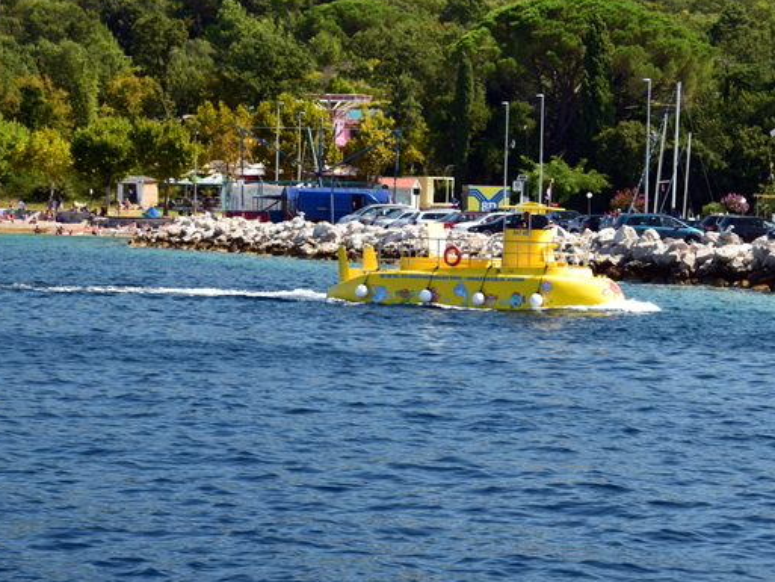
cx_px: 512
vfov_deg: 8.3
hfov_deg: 11.0
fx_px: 4031
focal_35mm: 180
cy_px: 216
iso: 400
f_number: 10
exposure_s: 1/200
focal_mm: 80
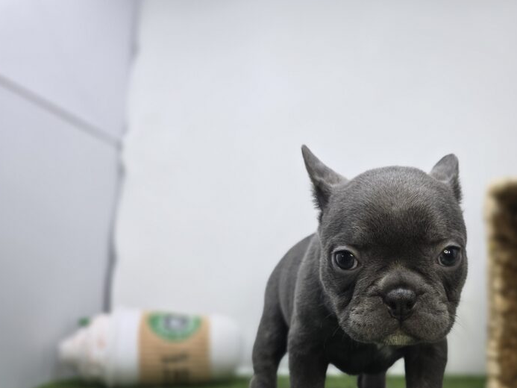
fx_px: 508
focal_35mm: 34
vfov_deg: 40.9
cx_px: 372
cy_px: 280
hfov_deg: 52.2
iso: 160
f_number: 1.7
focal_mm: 6.3
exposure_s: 1/359
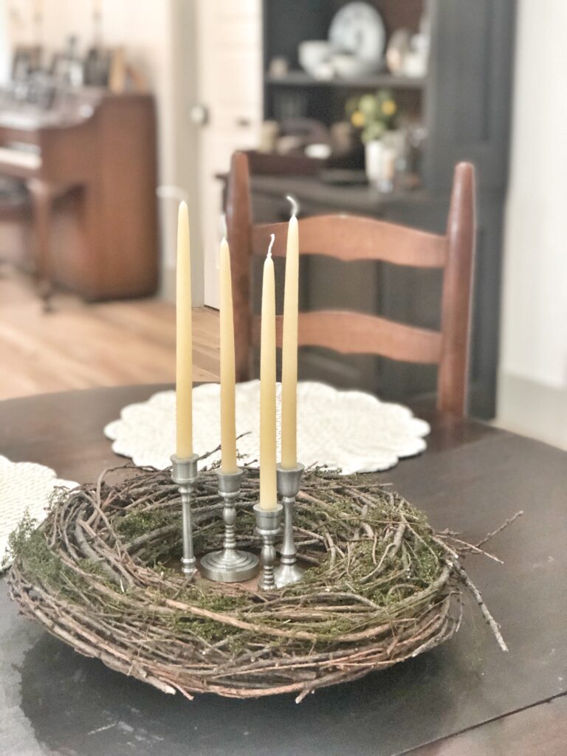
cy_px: 378
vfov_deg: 33.8
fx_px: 1245
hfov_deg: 25.7
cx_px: 284
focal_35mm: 57
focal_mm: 6.6
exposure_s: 1/30
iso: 640
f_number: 2.8
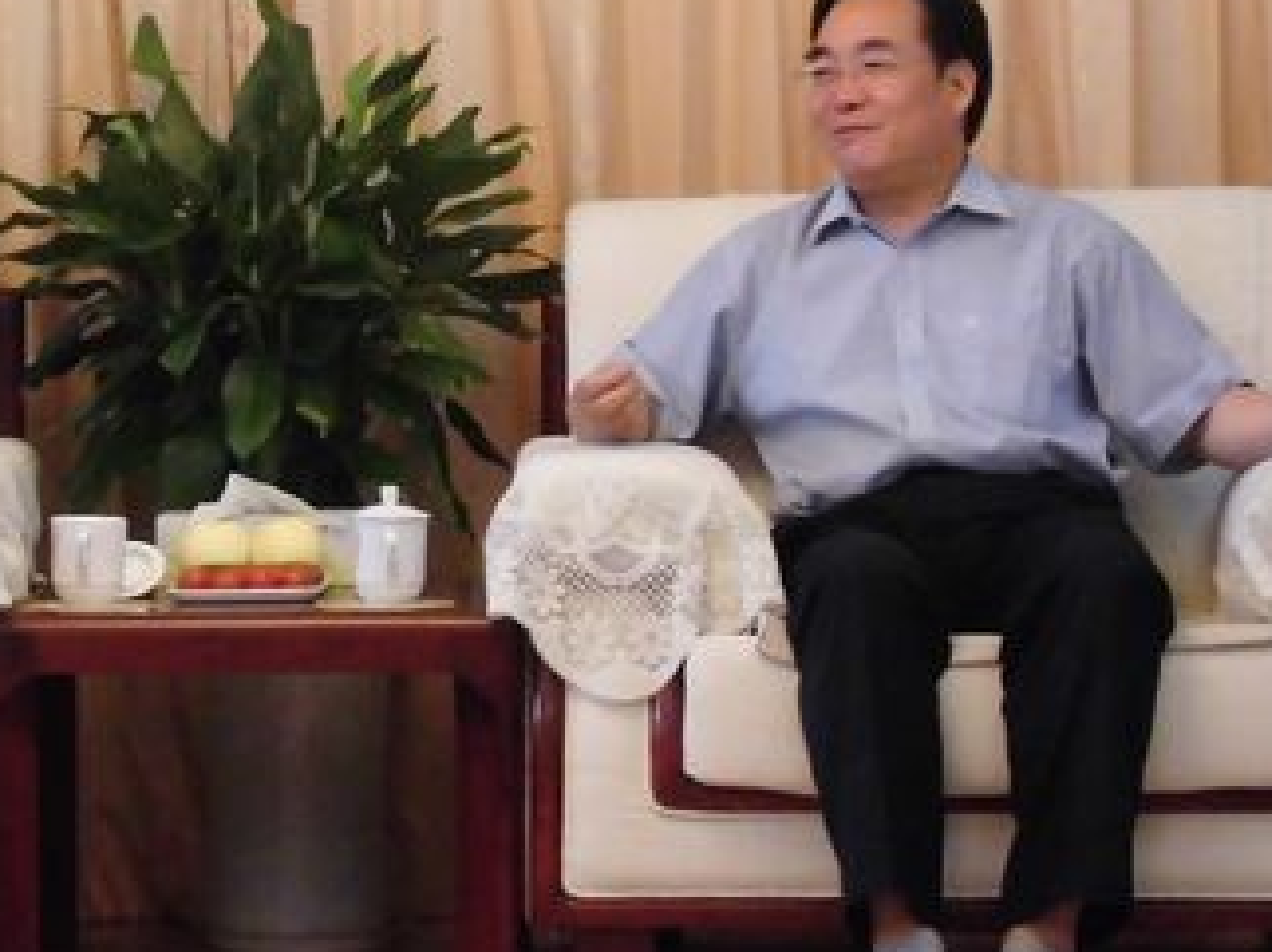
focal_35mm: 166
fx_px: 6095
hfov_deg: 11.9
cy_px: 411
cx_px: 407
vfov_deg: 8.9
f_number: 4.8
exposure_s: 1/50
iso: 800
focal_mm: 15.8
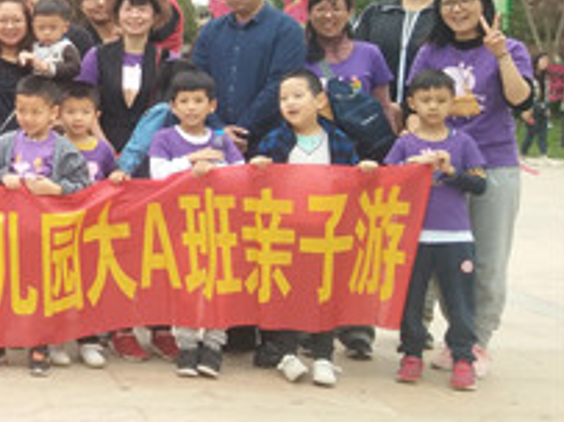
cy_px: 75
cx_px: -264
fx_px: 1010
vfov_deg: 23.2
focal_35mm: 62
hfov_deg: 24.7
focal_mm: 3.66
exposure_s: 1/257
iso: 50
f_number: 2.2
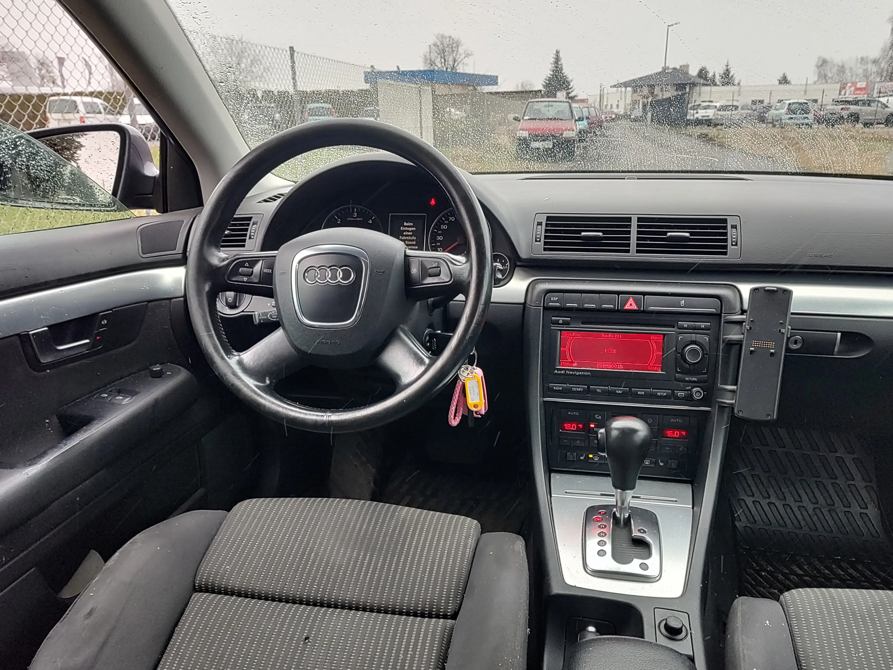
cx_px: 472
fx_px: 671
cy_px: 377
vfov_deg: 52.9
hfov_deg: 67.2
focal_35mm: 26
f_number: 1.8
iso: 173
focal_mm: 5.56
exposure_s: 1/100
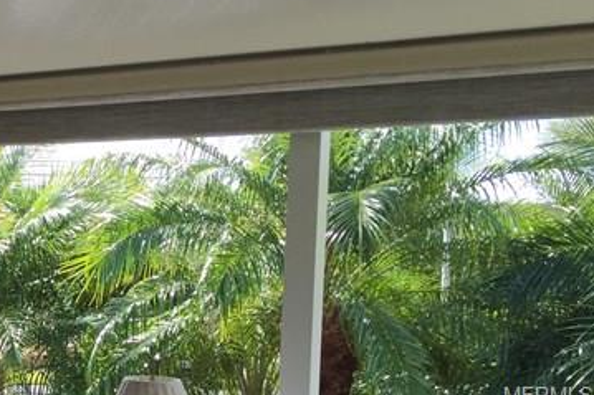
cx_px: -243
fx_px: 1418
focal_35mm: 86
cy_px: 397
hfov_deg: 20.8
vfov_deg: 15.6
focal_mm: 4.15
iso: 32
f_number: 2.2
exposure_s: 1/476
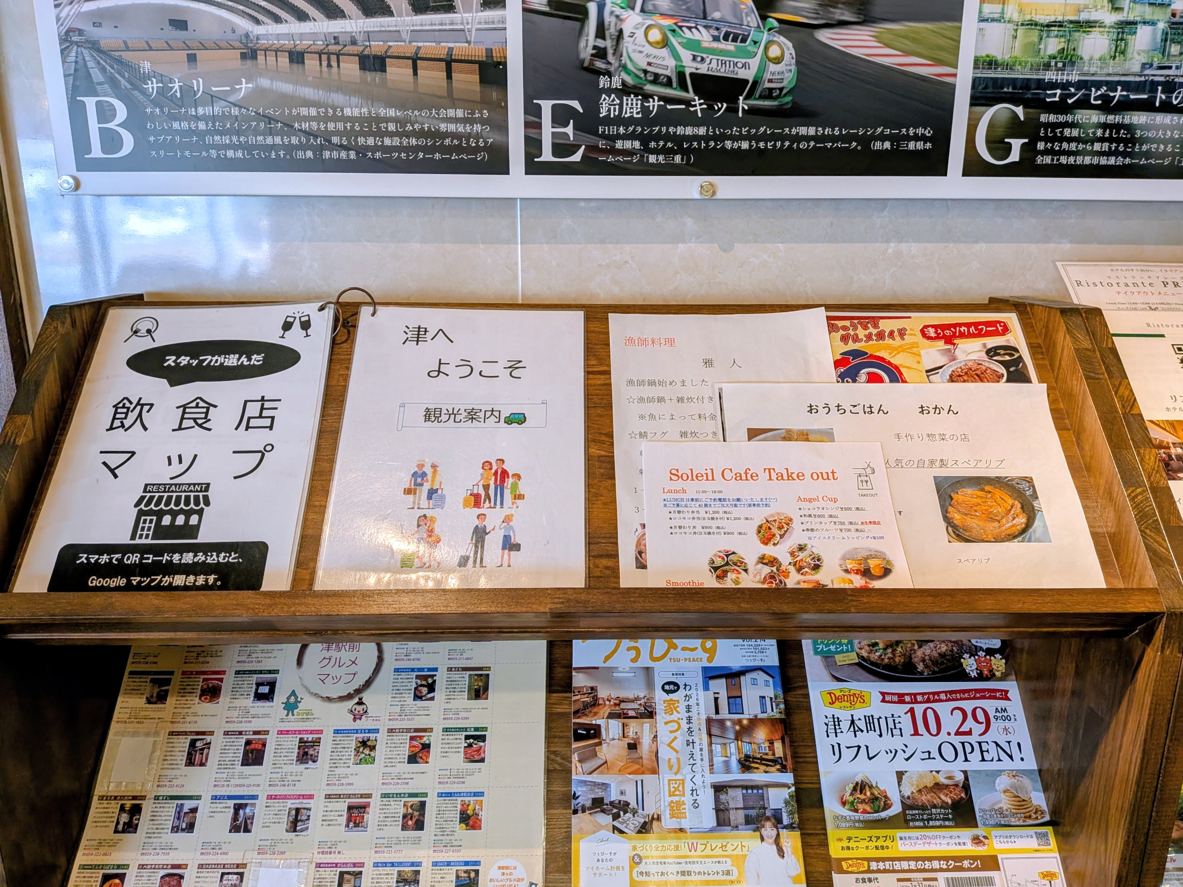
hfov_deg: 71.6
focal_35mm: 24
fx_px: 820
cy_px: 444
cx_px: 592
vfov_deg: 56.8
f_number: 1.7
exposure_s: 1/169
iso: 32
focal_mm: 4.53
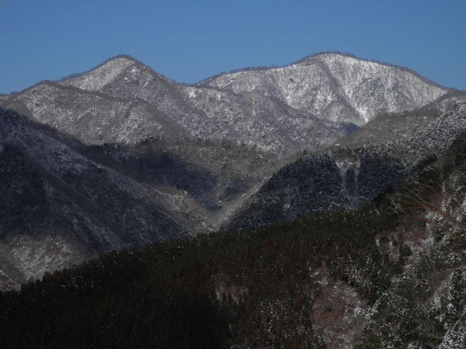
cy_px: 174
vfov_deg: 11.6
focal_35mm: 128
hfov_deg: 15.4
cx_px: 233
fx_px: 1723
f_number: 14.9
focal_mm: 22.9
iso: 80
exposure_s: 1/200
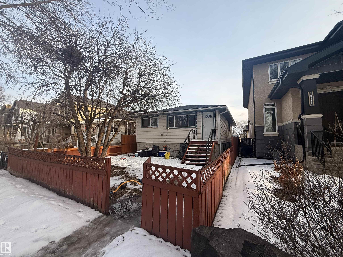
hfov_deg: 102.1
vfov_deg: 85.7
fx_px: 139
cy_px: 128
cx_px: 172
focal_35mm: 14
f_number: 2.2
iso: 50
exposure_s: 1/427
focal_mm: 2.22
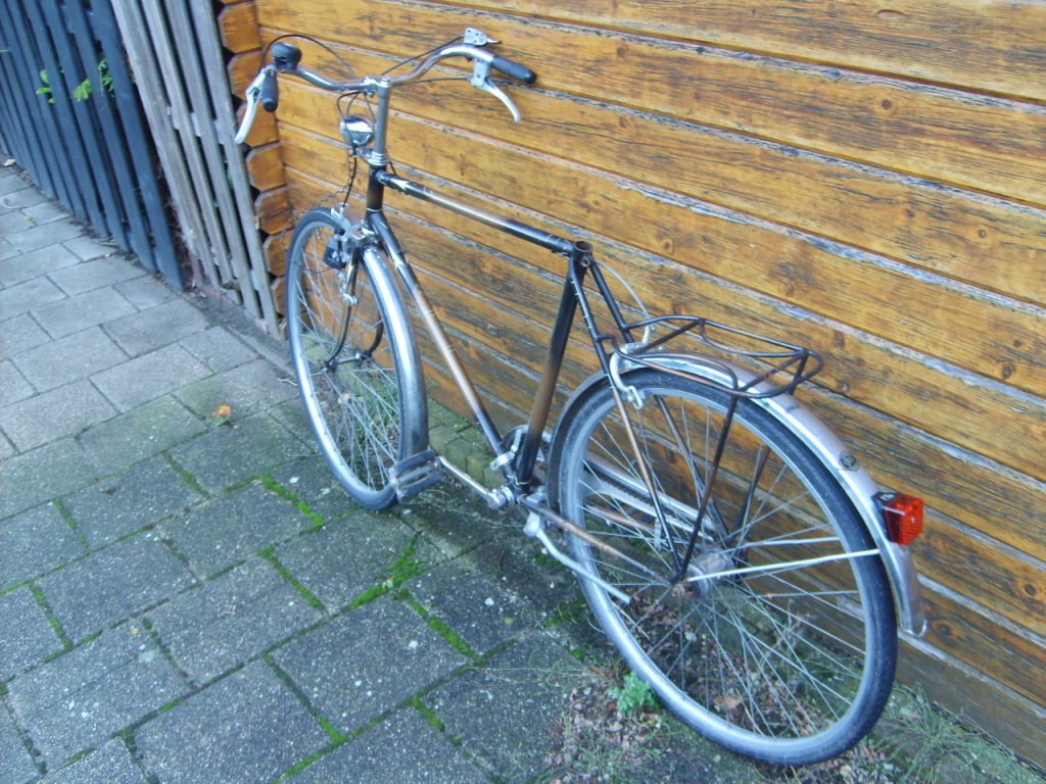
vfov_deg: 40.7
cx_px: 523
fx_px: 1058
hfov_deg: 52.6
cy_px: 392
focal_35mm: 35
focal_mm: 5.8
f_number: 2.8
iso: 93
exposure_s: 1/30
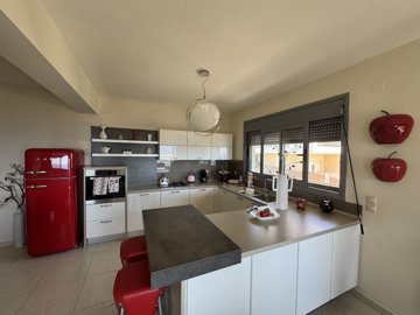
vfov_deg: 85.7
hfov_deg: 102.1
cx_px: 210
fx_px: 170
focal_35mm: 14
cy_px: 158
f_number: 2.2
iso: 80
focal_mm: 2.22
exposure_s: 1/99
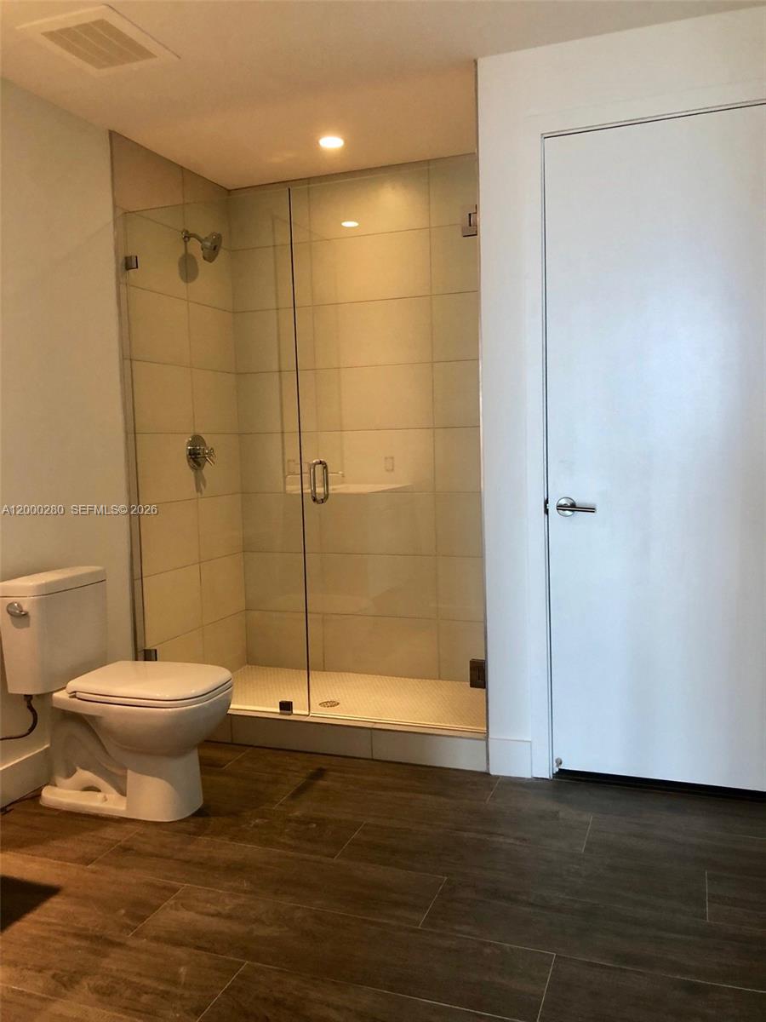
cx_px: 383
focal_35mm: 28
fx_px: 826
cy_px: 511
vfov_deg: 63.4
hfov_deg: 49.7
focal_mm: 4
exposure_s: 1/15
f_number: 1.8
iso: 50
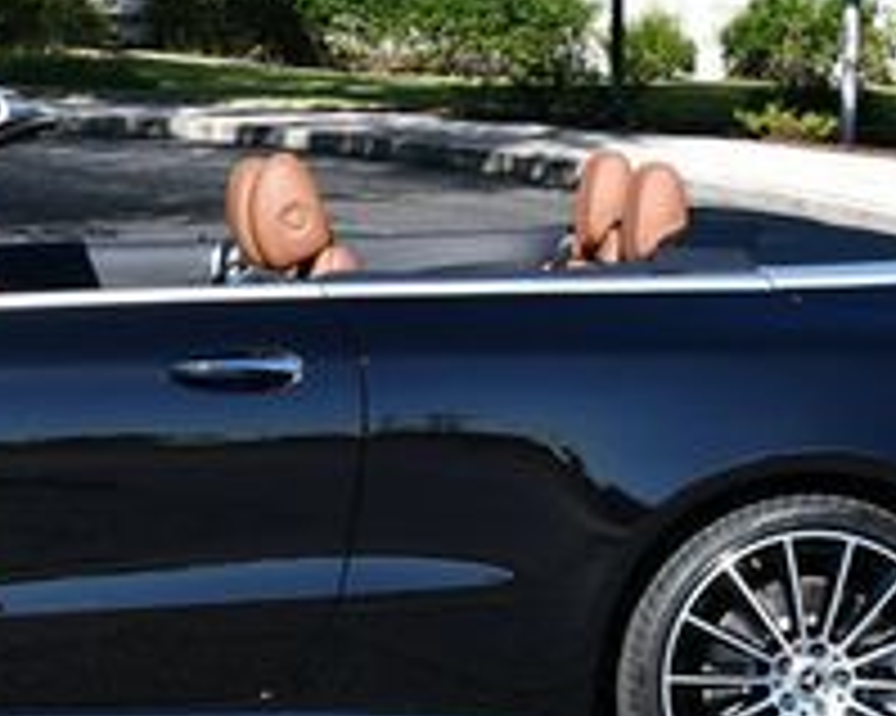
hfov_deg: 11.0
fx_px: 4638
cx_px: 81
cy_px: 144
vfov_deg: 8.8
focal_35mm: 175
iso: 110
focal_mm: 29
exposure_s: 1/250
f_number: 8
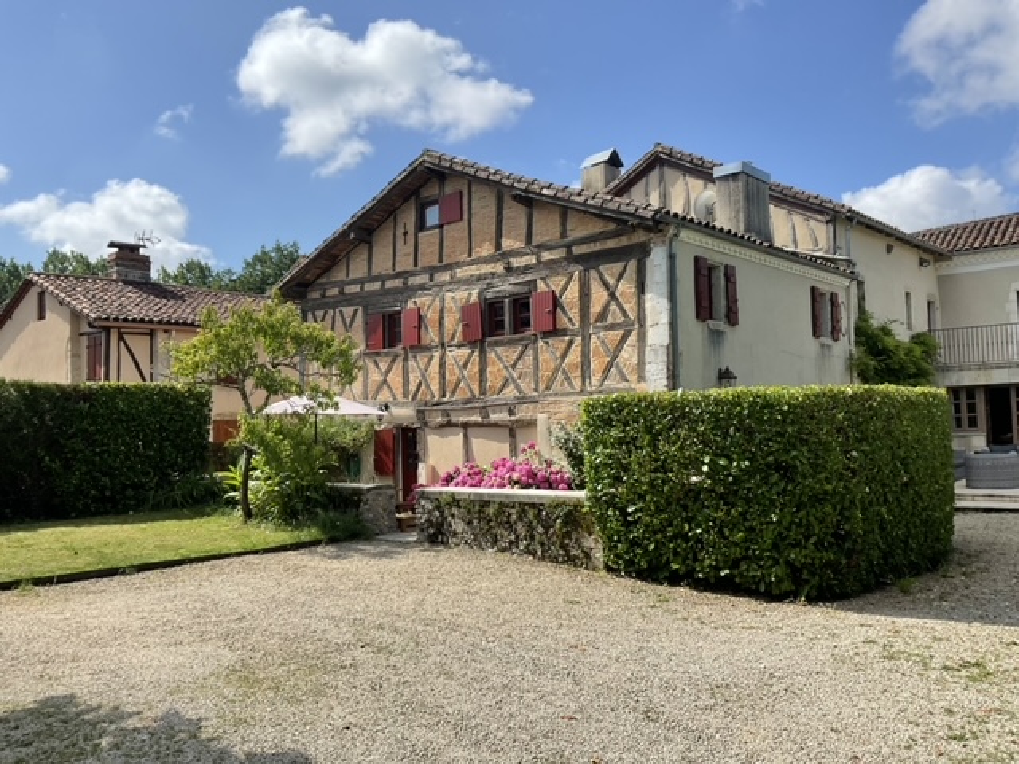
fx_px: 854
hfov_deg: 61.7
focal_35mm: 29
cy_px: 382
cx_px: 510
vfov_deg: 48.2
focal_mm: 3
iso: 16
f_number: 1.8
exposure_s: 1/1912
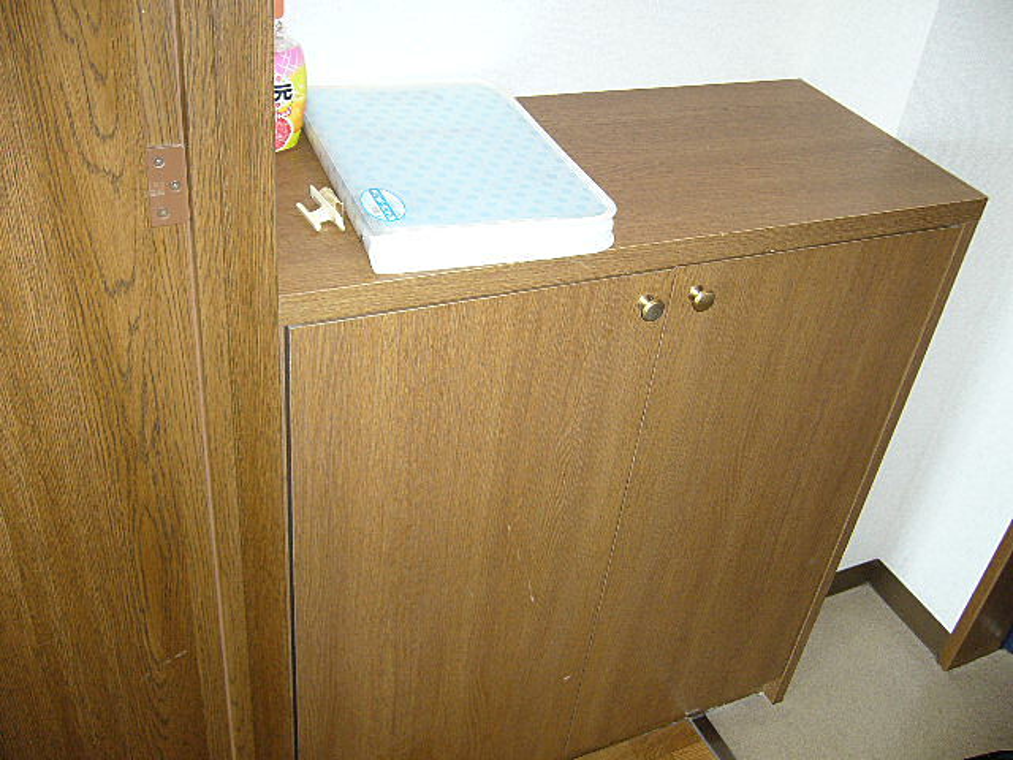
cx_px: 506
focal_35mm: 35
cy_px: 380
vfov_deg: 40.7
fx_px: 1024
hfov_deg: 52.6
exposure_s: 1/30
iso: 125
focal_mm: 5.8
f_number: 2.8
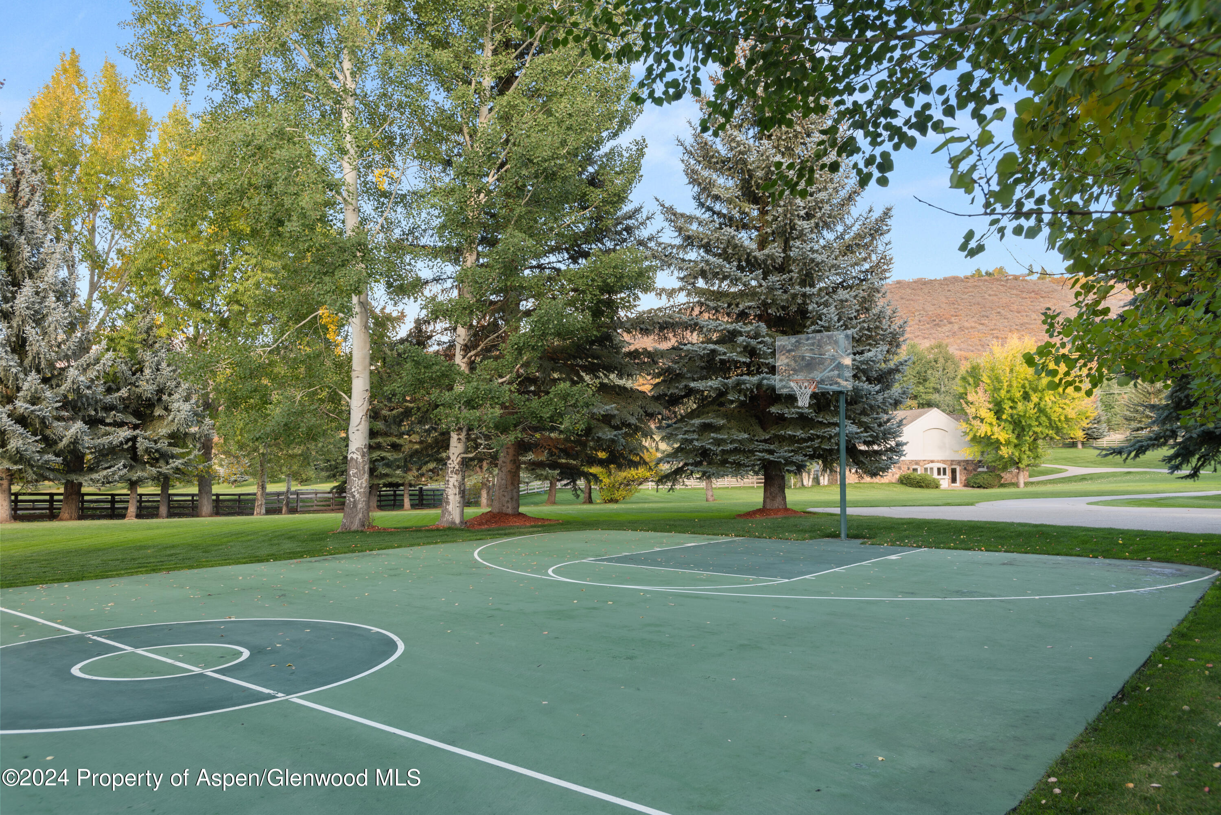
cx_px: 610
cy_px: 408
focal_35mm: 25
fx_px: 848
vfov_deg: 51.3
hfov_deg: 71.5
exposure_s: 1/4
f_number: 8
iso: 100
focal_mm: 25
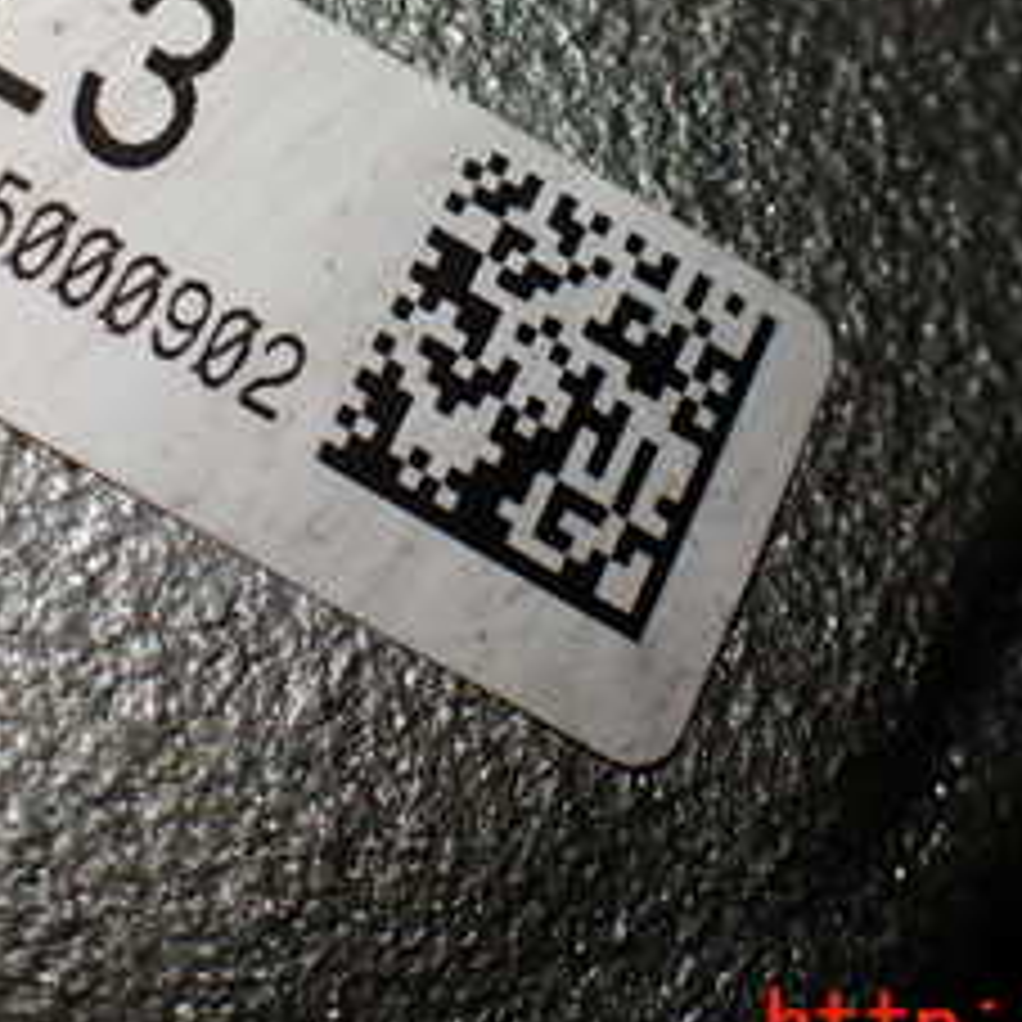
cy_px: 77
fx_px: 2338
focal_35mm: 70
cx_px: 432
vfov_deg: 23.9
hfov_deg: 24.6
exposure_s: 1/160
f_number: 2.3
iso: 100
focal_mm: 5.4
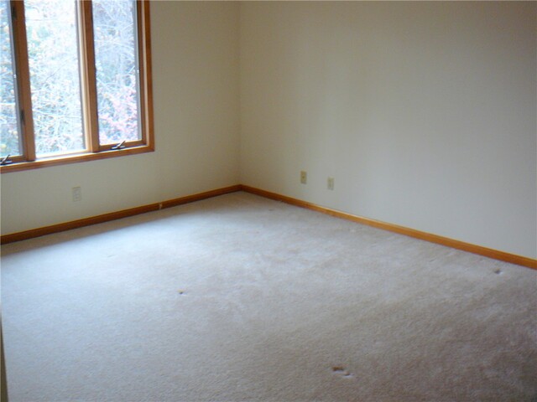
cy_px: 201
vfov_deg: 40.7
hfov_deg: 52.6
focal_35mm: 35
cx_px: 268
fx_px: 543
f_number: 2.8
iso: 100
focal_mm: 5.2
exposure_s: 1/30
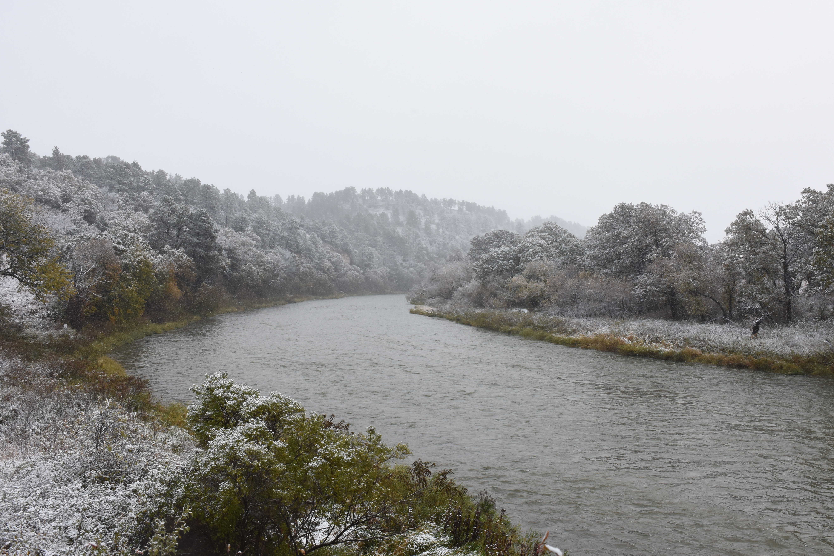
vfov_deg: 38.9
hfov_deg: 55.8
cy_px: 268
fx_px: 788
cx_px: 444
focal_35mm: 34
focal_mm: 20
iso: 400
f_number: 7.1
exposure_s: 1/250
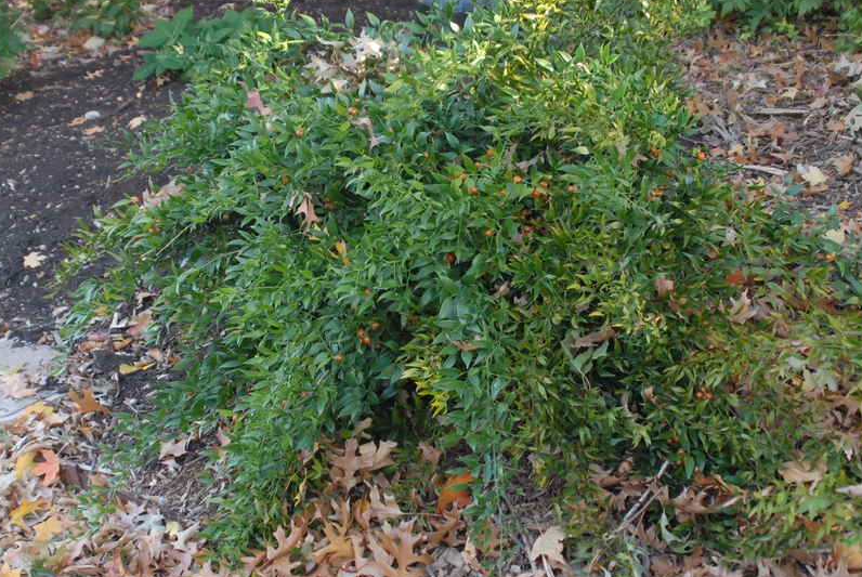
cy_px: 226
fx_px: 1295
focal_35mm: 54
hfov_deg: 36.8
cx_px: 425
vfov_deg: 25.1
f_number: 4
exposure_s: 1/60
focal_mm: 28
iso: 400
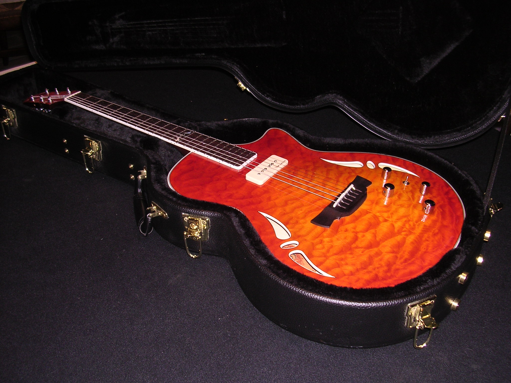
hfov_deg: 49.0
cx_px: 256
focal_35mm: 38
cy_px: 192
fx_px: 561
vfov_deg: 37.7
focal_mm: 5.8
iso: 123
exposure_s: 1/60.1
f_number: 2.8
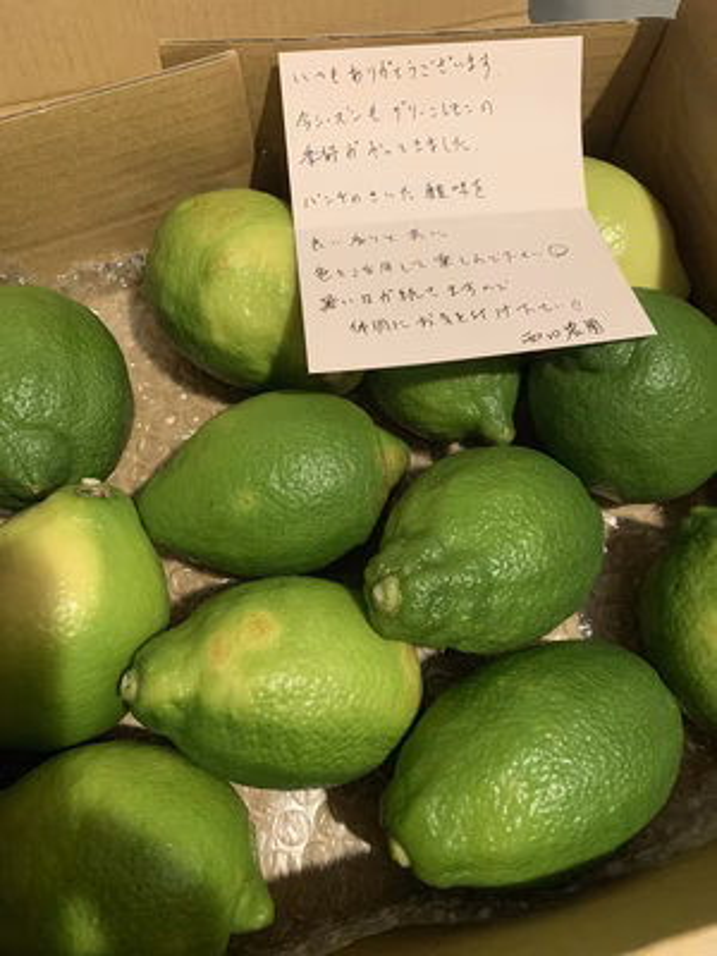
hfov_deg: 53.1
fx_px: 718
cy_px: 478
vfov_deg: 67.3
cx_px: 358
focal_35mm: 26
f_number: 1.8
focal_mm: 4.25
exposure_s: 1/48
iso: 320
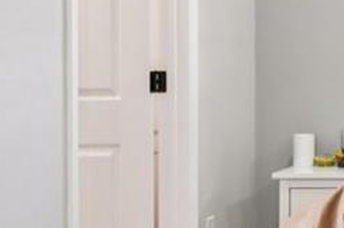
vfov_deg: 13.0
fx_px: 1002
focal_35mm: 105
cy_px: 61
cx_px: 629
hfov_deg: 16.2
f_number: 8
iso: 400
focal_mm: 16
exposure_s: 1/13
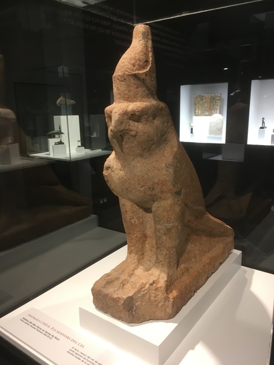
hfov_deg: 48.3
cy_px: 182
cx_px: 137
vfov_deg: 61.6
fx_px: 306
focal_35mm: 29
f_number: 2.2
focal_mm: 4.15
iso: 80
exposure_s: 1/33
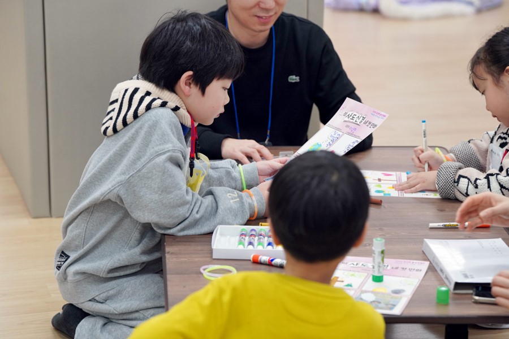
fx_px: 1484
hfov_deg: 19.5
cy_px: 170
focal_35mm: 105
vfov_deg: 13.0
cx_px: 254
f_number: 4
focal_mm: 105
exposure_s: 1/160
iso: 2000
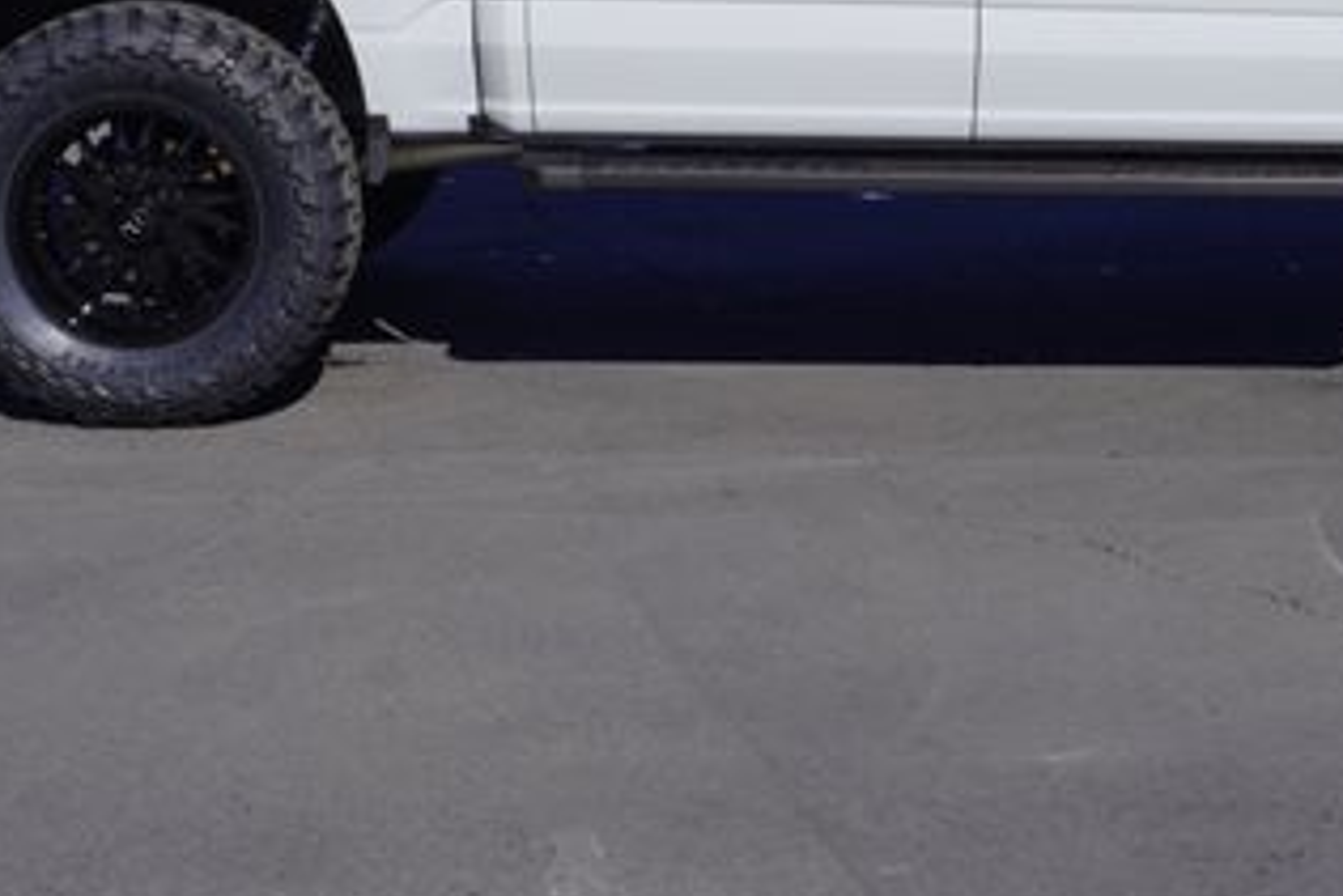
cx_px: 863
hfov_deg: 23.8
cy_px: 68
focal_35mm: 85
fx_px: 3172
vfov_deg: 15.9
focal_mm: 28
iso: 100
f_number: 11
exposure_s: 1/200
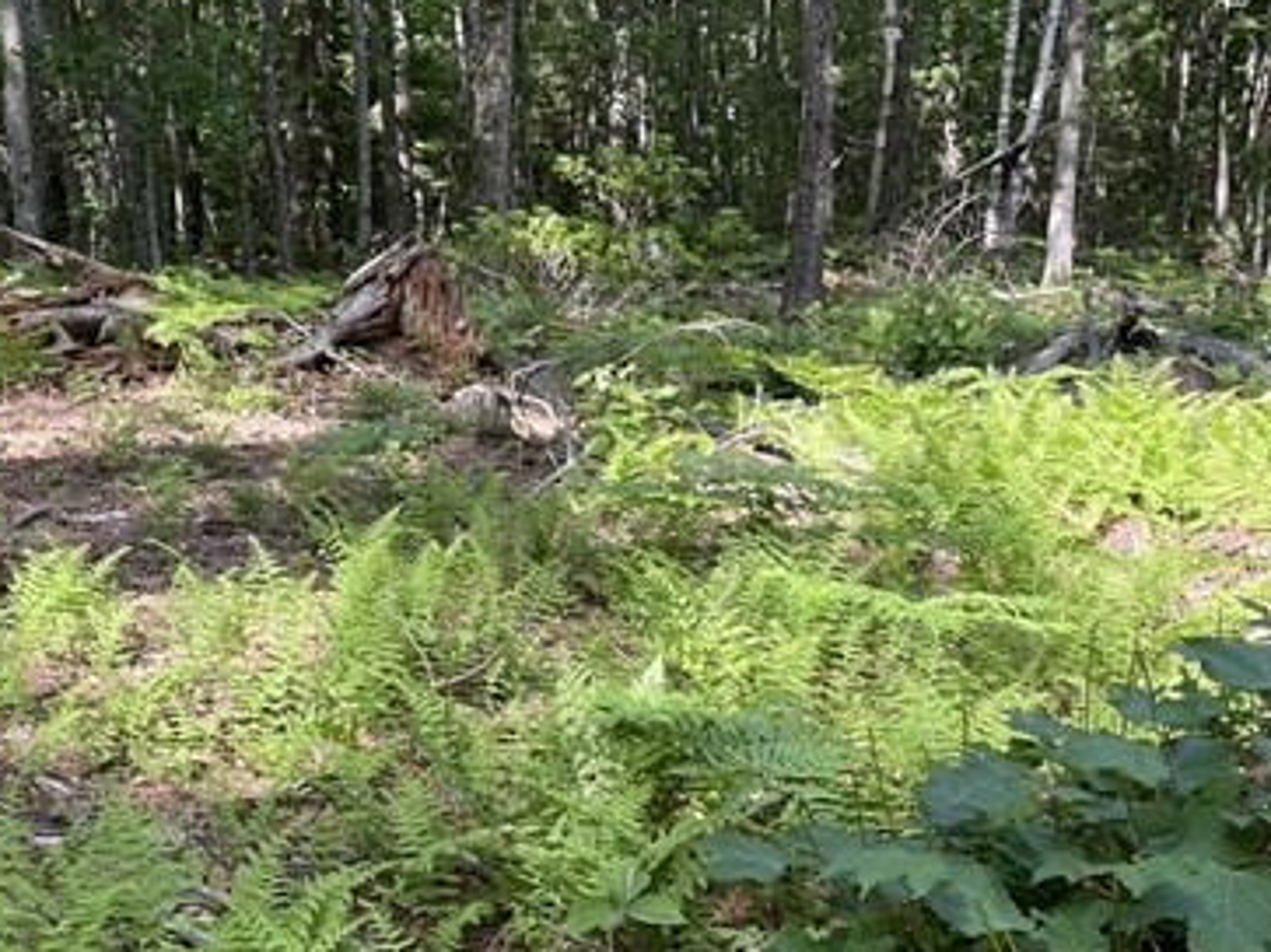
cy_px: 679
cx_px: 455
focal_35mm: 55
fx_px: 2019
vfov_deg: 26.3
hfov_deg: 34.7
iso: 32
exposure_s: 1/248
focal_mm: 5.1
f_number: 1.6
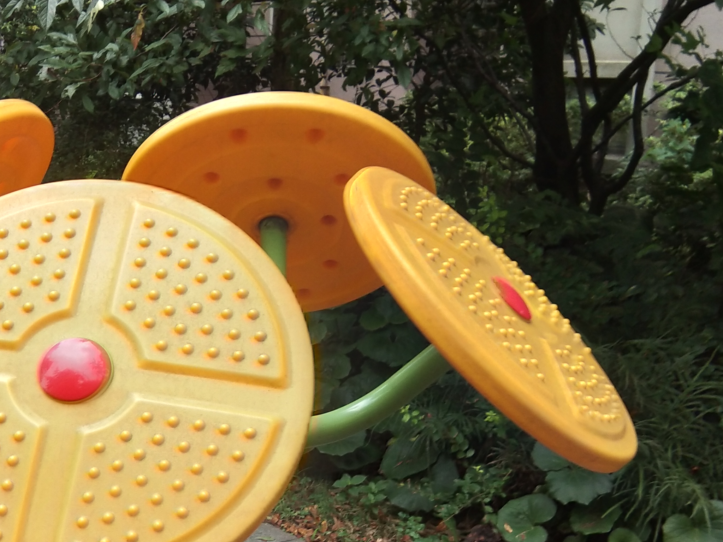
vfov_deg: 22.5
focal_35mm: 63
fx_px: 1316
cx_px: 118
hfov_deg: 29.8
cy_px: 524
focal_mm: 3.69
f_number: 2.2
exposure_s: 1/157
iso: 50
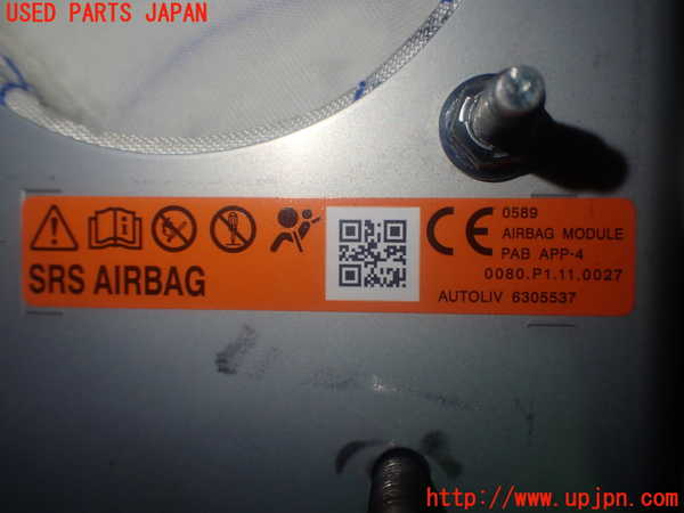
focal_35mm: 36
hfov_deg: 51.4
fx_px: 711
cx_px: 342
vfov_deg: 39.7
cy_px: 256
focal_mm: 6.37
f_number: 3.5
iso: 100
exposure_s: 1/80
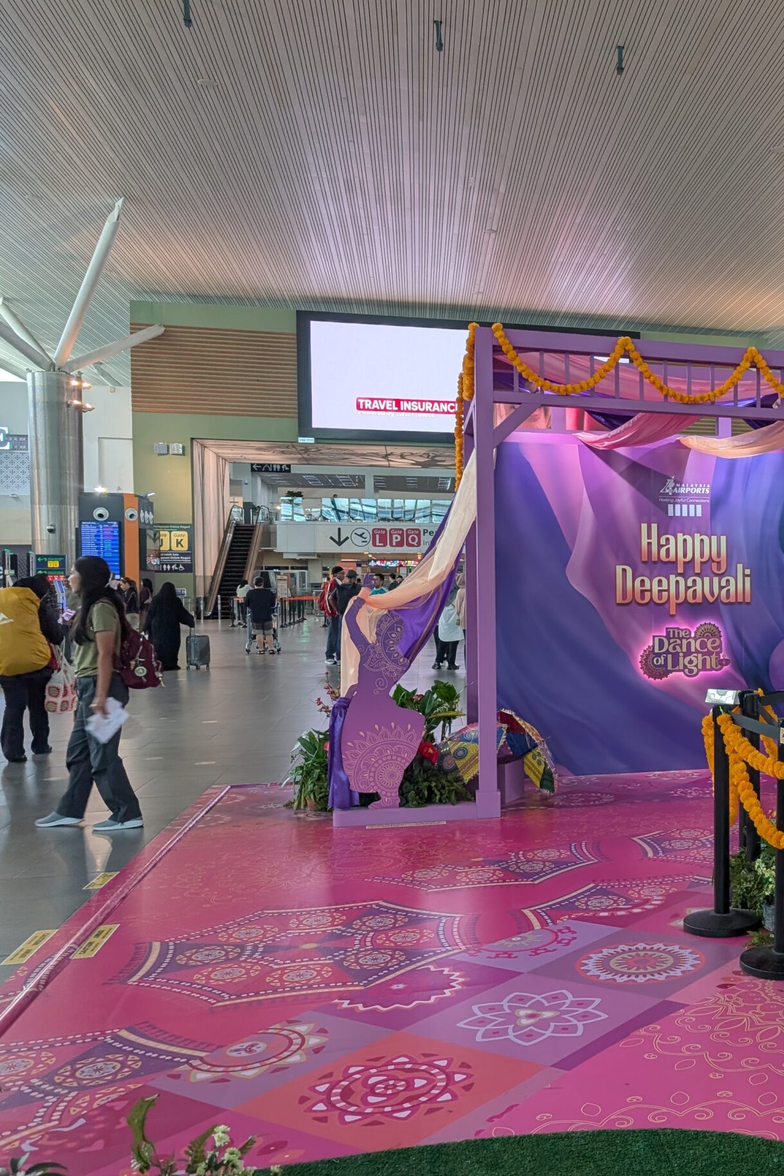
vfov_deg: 54.4
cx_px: 813
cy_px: 608
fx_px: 1143
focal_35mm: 35
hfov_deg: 34.0
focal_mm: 6.9
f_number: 1.68
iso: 27
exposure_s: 1/50
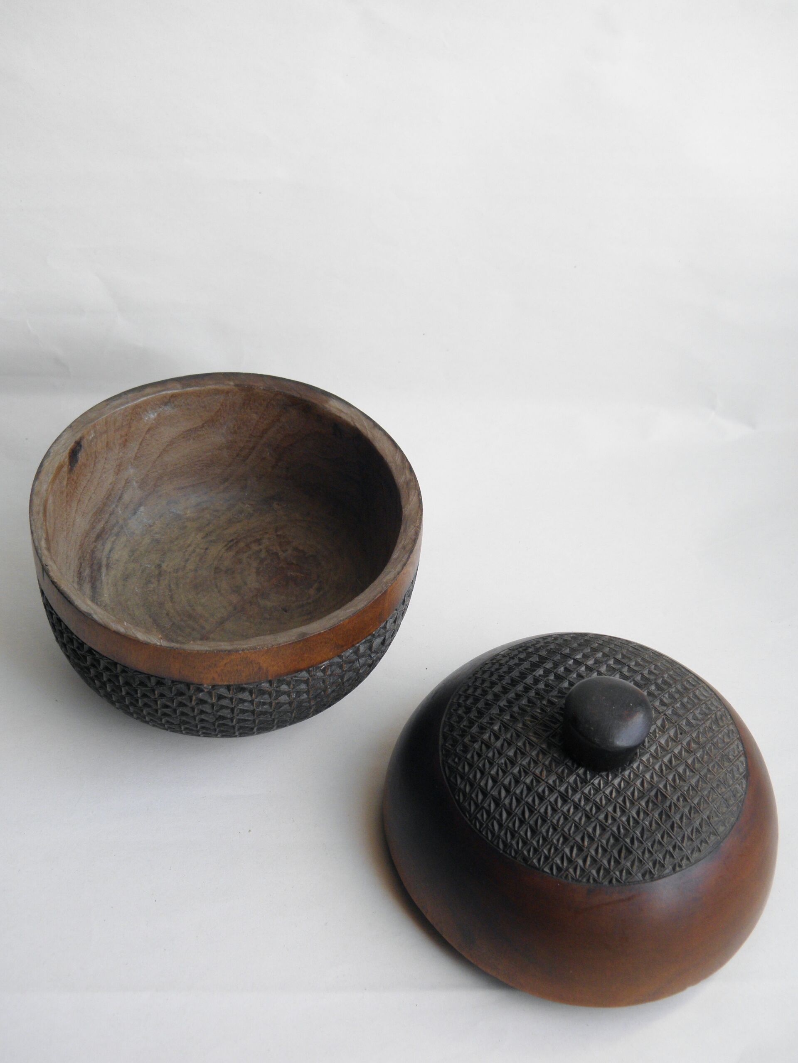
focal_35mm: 44
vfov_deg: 42.9
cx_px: 399
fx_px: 1352
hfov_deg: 32.9
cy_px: 532
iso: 100
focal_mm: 7.9
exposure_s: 1/50
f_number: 3.9
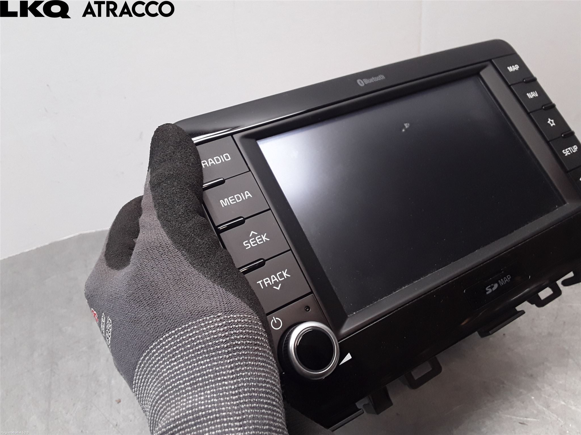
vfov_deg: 49.7
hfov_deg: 63.4
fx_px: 470
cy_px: 218
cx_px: 290
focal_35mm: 28
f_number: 1.9
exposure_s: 1/109
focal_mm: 2.91
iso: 100
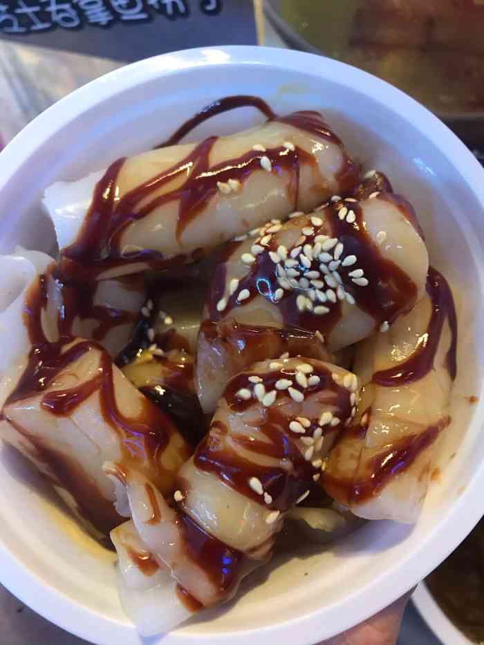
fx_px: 522
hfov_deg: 49.8
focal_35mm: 28
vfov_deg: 63.4
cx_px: 242
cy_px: 322
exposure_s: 1/17
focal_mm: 3.99
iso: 64
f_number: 1.8
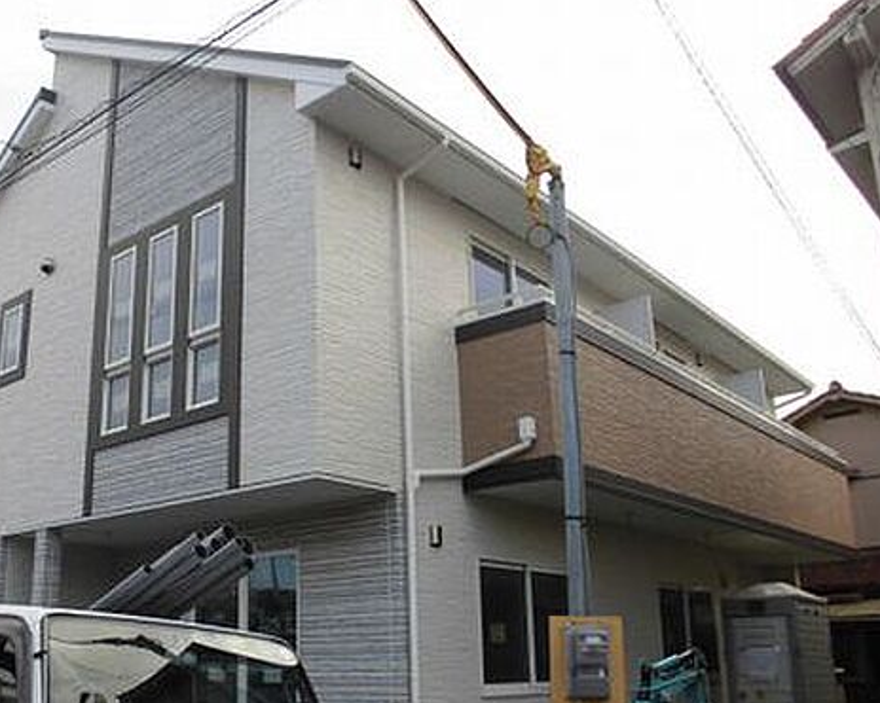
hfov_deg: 50.8
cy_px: 411
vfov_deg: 42.1
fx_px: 911
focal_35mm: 35
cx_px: 311
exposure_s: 1/200
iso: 100
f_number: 3.5
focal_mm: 4.6
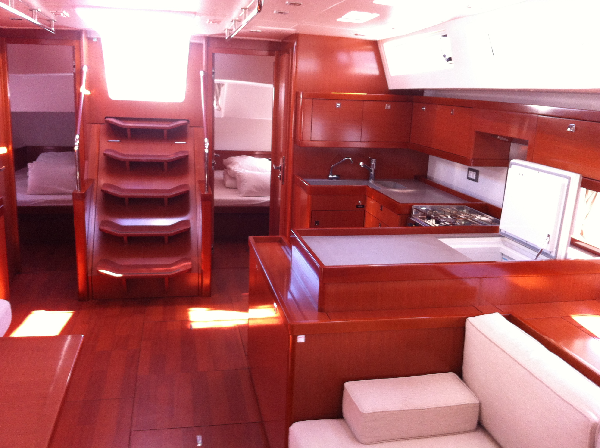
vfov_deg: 40.6
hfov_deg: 52.7
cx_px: 300
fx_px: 606
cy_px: 224
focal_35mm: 35
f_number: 2.8
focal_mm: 3.85
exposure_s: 1/15
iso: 80
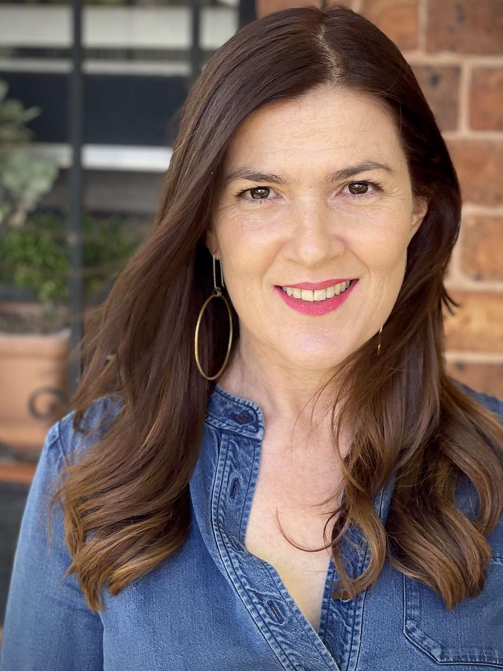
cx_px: 252
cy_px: 336
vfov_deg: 36.8
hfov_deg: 28.0
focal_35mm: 52
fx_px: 1007
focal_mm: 6
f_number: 2
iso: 40
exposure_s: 1/122
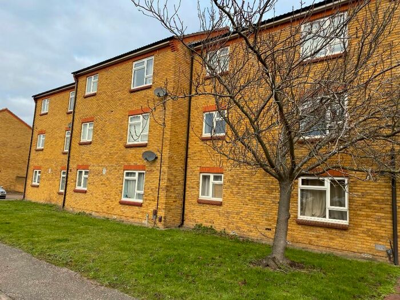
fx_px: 300
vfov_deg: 53.1
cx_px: 200
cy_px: 150
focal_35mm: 26
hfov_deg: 67.3
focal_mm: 4.25
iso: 32
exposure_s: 1/729
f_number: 1.8
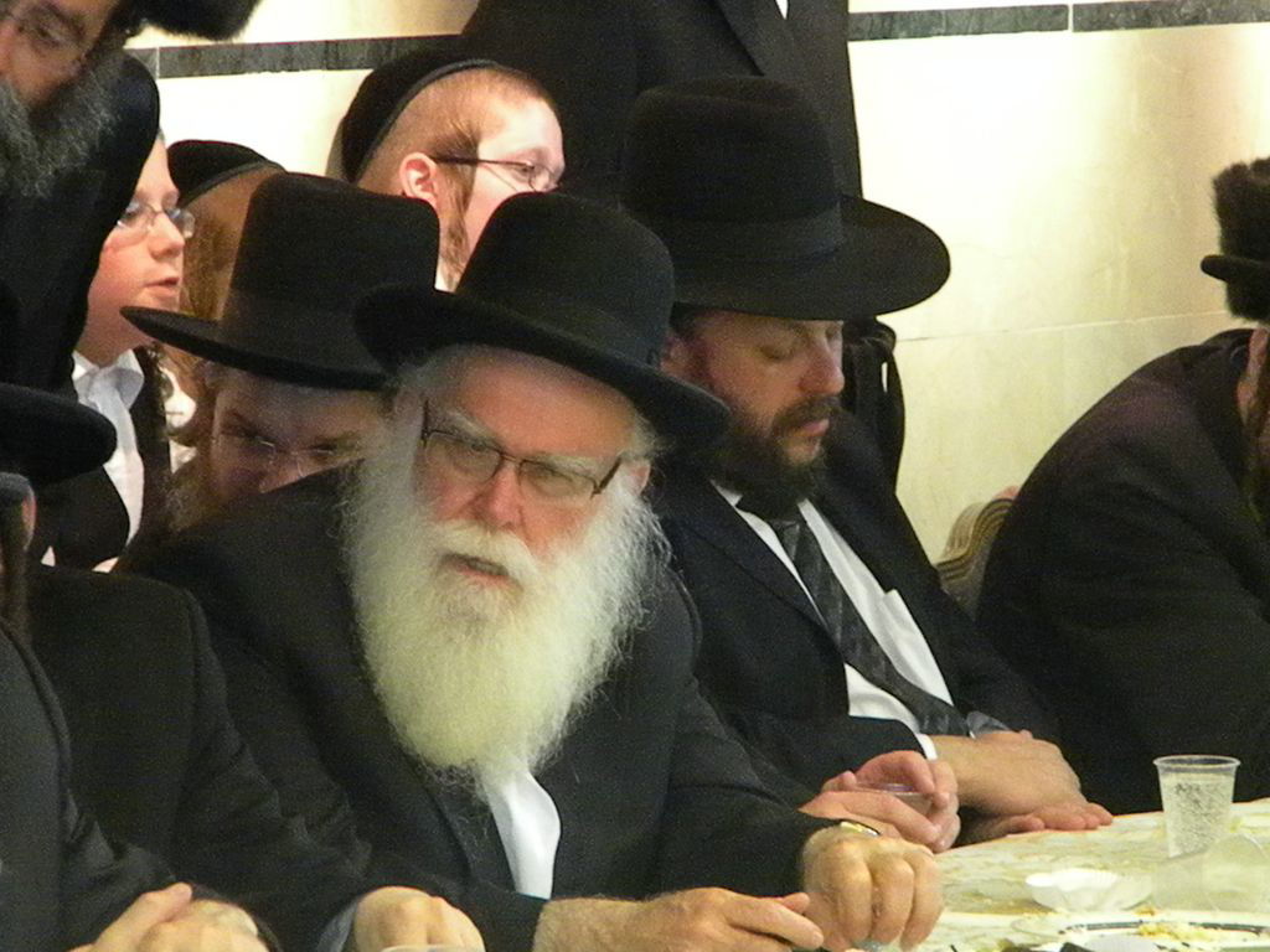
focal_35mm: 278
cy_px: 476
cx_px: 635
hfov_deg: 7.1
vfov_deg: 5.3
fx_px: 10199
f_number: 5.4
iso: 3155
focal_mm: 50.4
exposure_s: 1/75
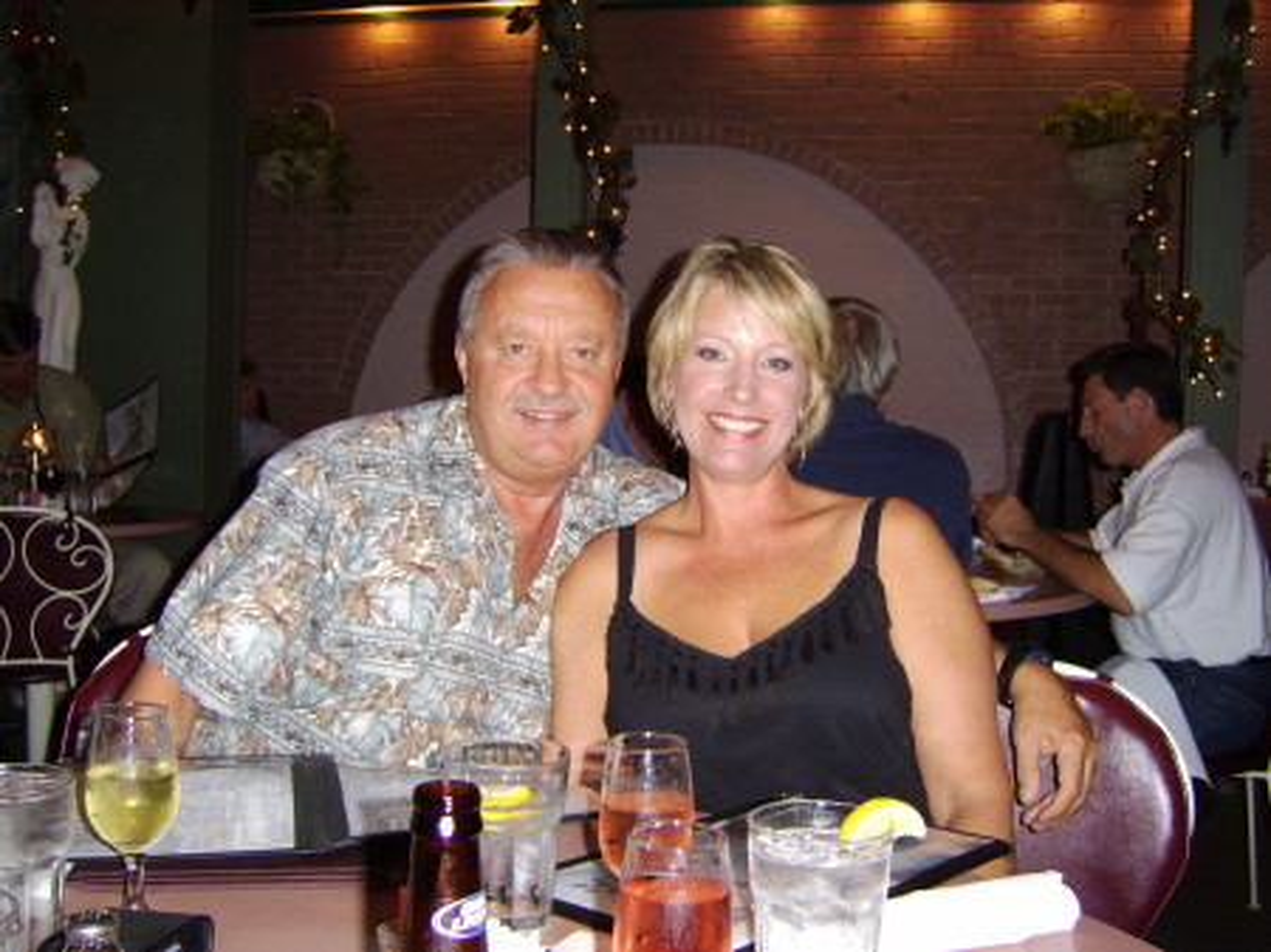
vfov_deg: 45.4
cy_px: 476
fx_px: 1138
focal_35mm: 31
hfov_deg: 58.4
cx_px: 636
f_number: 2.7
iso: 141
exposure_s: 1/30
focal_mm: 8.13
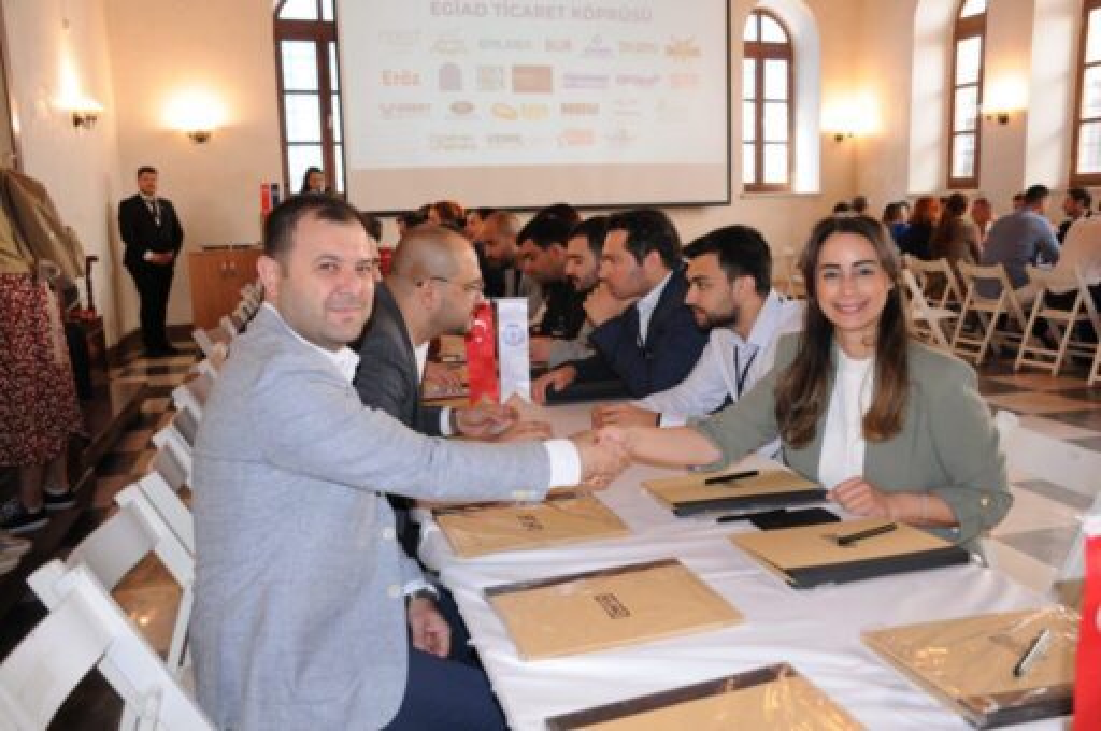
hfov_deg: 57.3
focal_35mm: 33
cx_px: 550
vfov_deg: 39.9
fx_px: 1008
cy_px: 366
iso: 640
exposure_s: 1/60
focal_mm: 22
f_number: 4.5
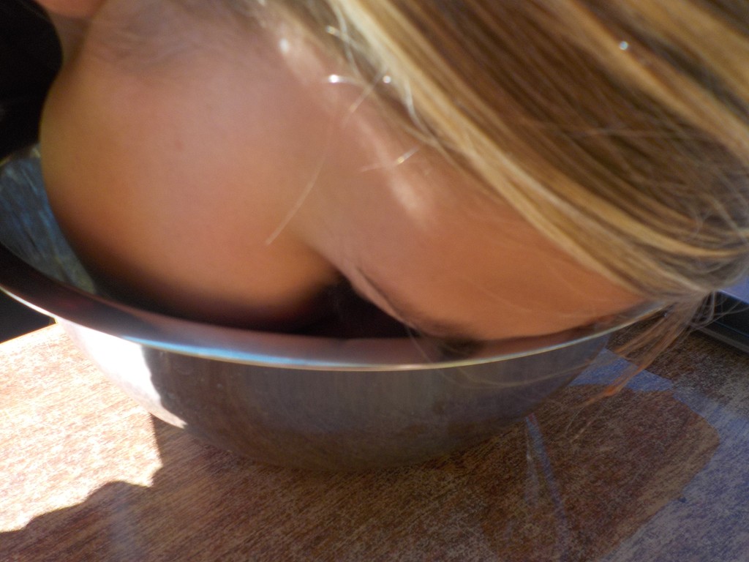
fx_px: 649
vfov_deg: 46.8
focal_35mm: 30
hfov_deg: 60.0
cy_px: 281
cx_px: 374
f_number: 3.3
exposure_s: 1/320
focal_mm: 4.1
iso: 125
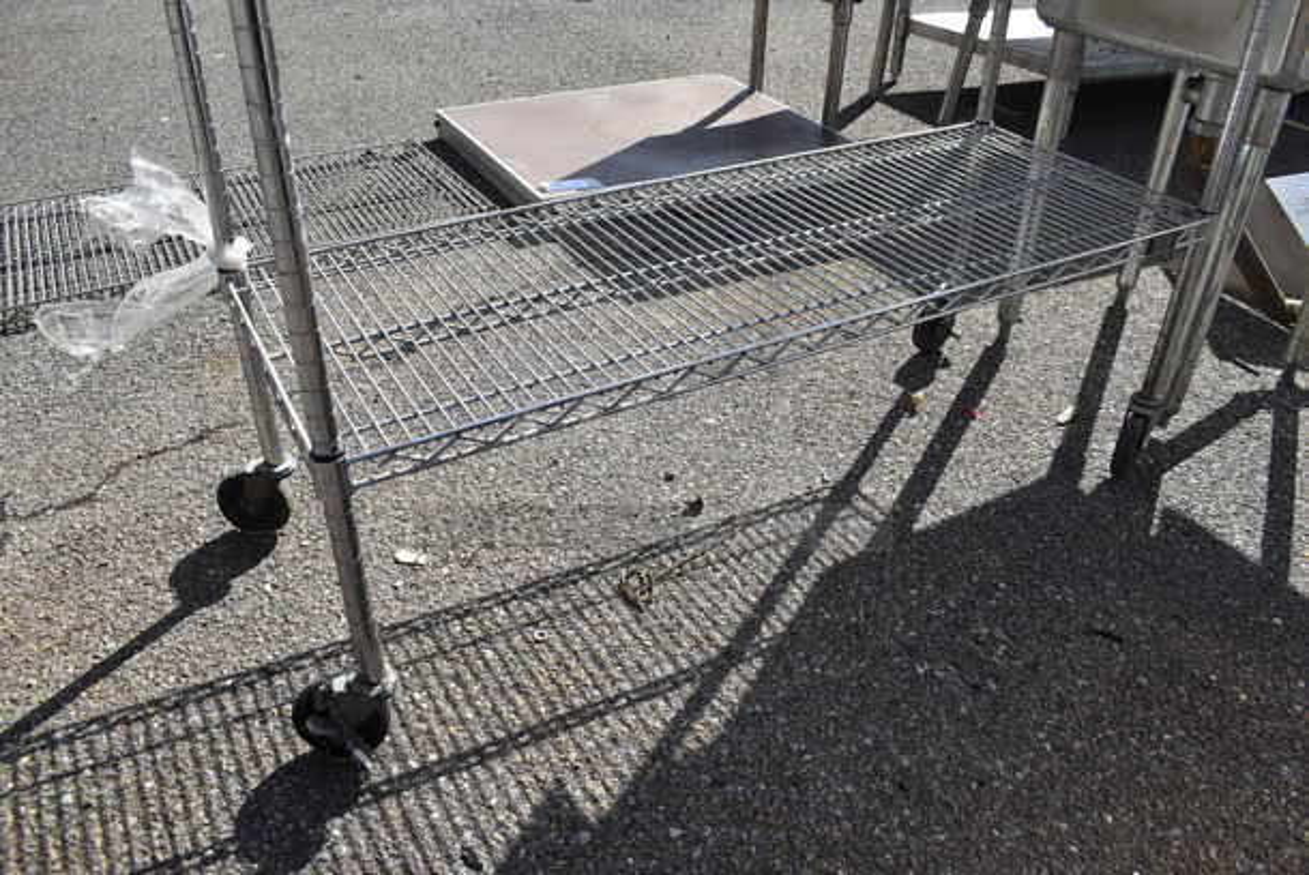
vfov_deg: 48.0
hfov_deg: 67.3
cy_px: 438
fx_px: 983
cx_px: 654
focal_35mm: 27
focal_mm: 18
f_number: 8
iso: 200
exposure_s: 1/500
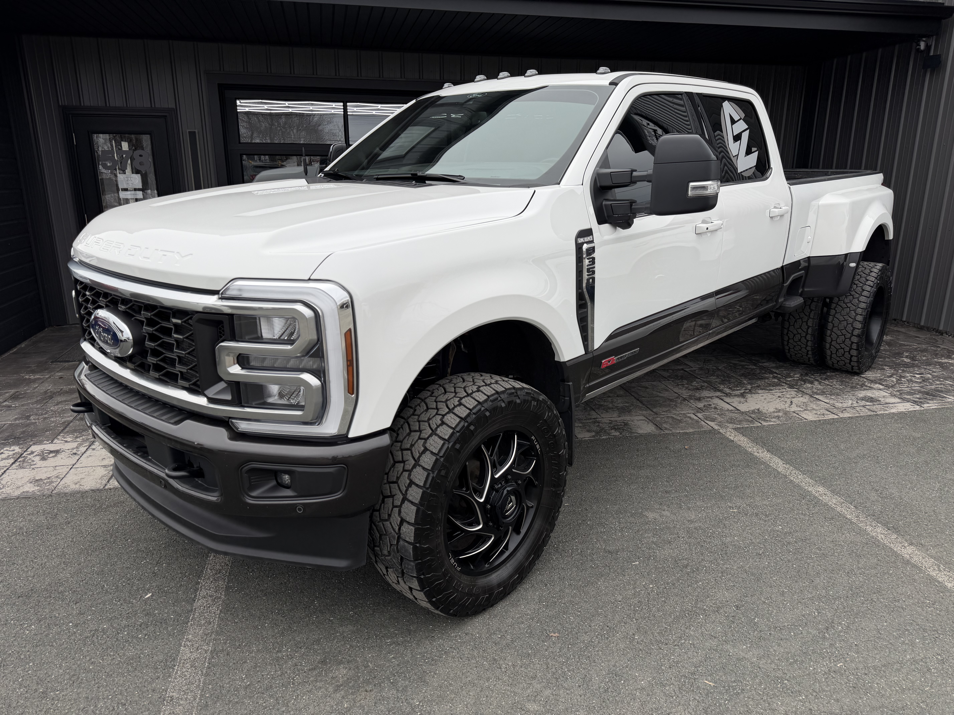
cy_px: 358
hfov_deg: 71.6
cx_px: 477
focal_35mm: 24
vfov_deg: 56.8
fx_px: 661
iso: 80
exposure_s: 1/627
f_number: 1.78
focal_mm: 6.76
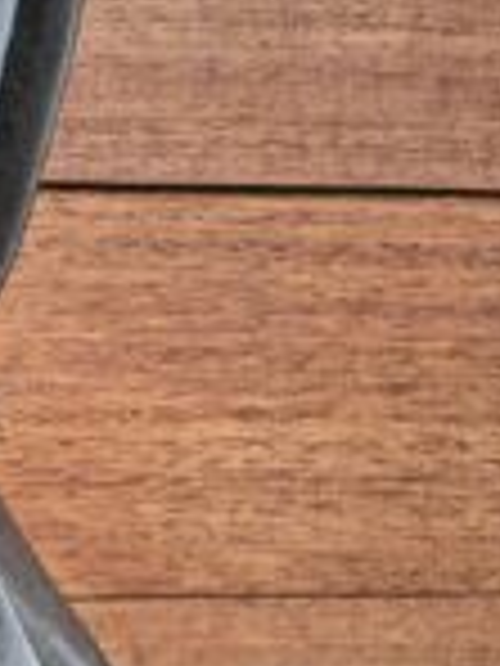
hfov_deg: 16.5
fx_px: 1637
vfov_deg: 22.5
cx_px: -126
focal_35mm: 85
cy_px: 578
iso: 50
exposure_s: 1/100
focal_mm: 4
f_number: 1.8
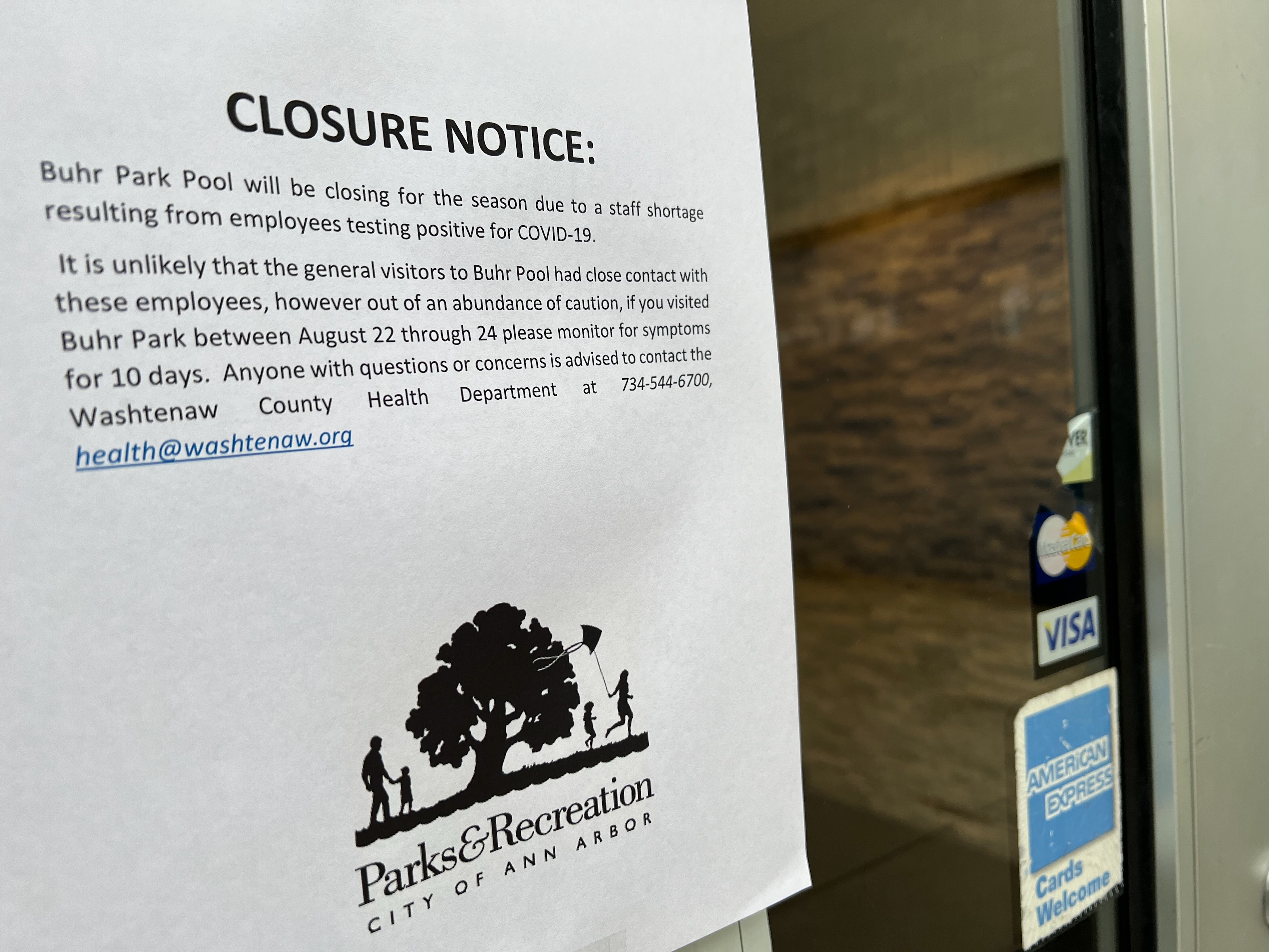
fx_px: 953
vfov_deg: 53.1
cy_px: 476
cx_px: 634
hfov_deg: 67.3
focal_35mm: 26
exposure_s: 1/346
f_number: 1.5
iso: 50
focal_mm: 5.7
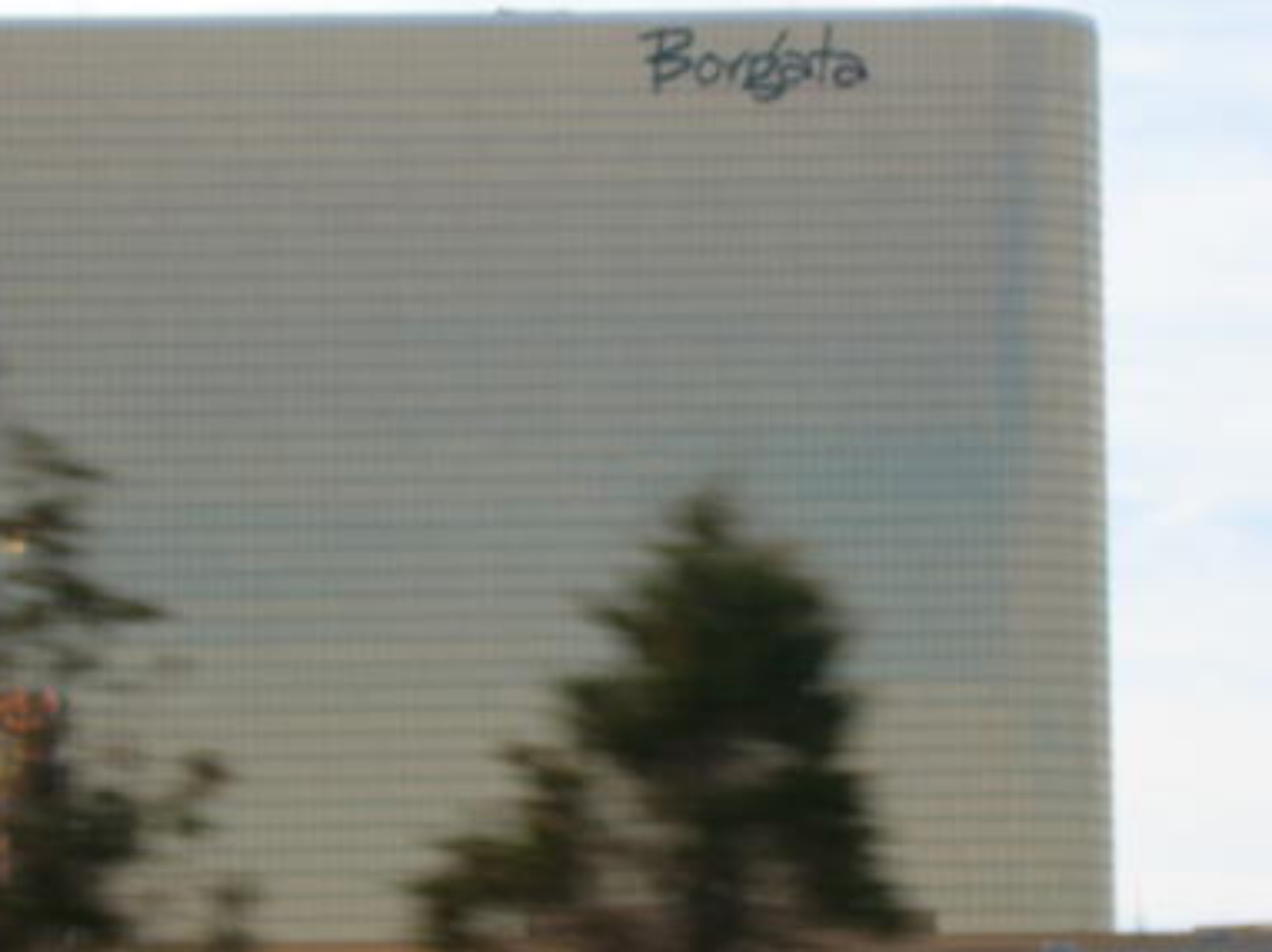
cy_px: 499
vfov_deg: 8.4
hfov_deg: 11.2
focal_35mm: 176
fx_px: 6463
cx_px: 663
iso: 50
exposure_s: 1/60
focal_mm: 17.4
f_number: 14
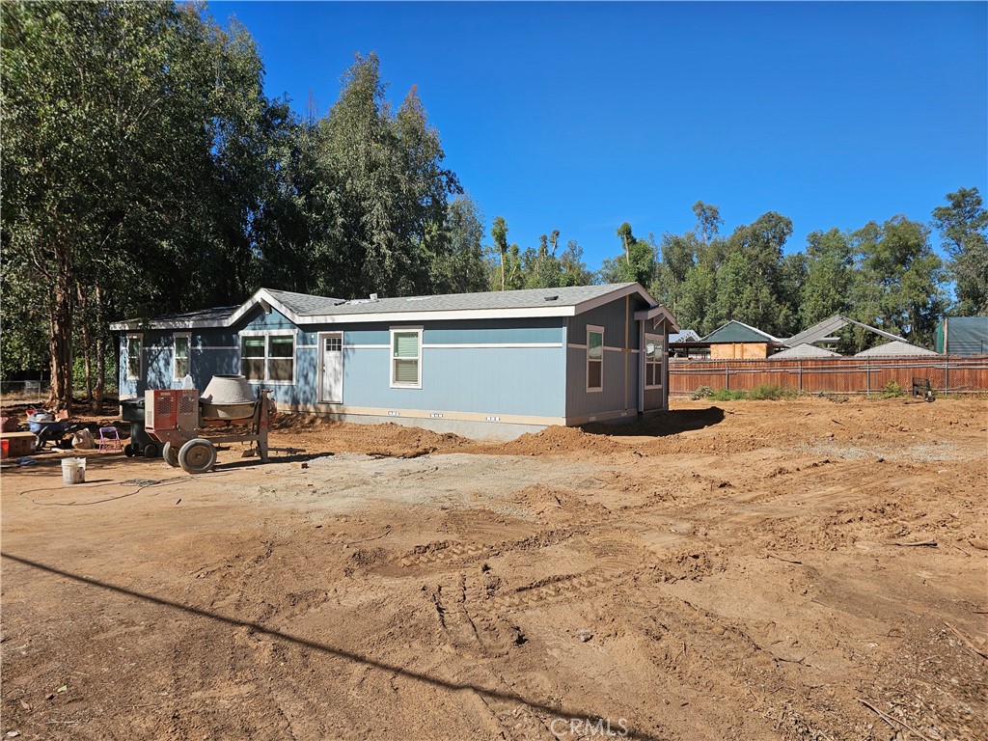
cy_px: 370
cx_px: 494
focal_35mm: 23
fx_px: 656
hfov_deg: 73.9
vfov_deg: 58.9
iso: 10
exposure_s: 1/902
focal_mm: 6.3
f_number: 1.7
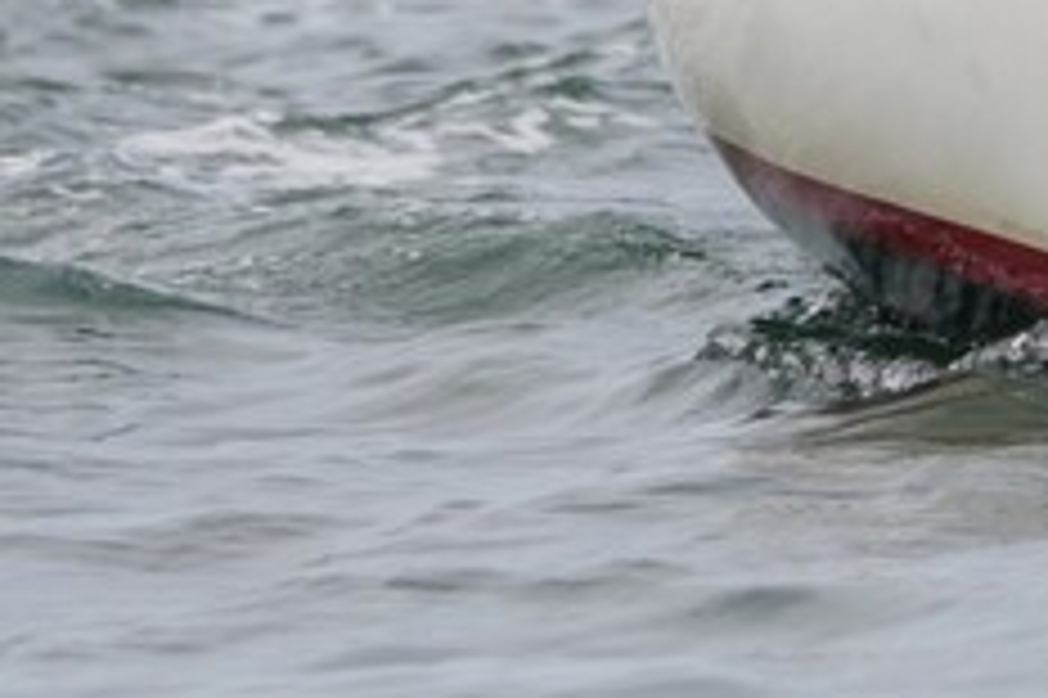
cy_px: -236
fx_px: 40048
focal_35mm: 1377
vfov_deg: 1.0
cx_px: 1439
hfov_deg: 1.5
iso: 250
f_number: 5.6
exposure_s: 1/1250
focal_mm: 267
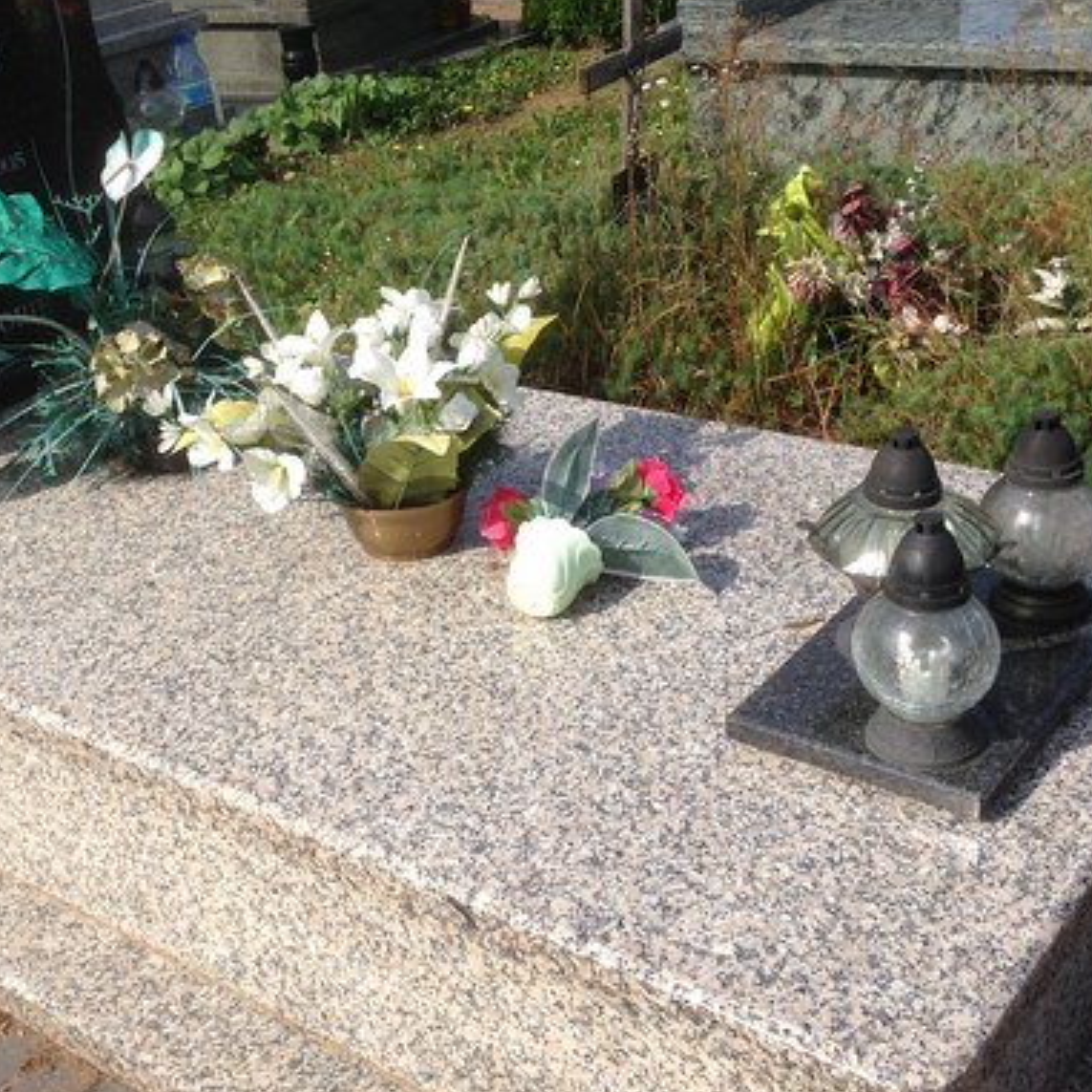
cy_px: 464
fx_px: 1749
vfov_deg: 34.6
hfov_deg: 34.5
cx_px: 401
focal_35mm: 49
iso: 50
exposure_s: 1/1550
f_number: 2.4
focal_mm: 4.12
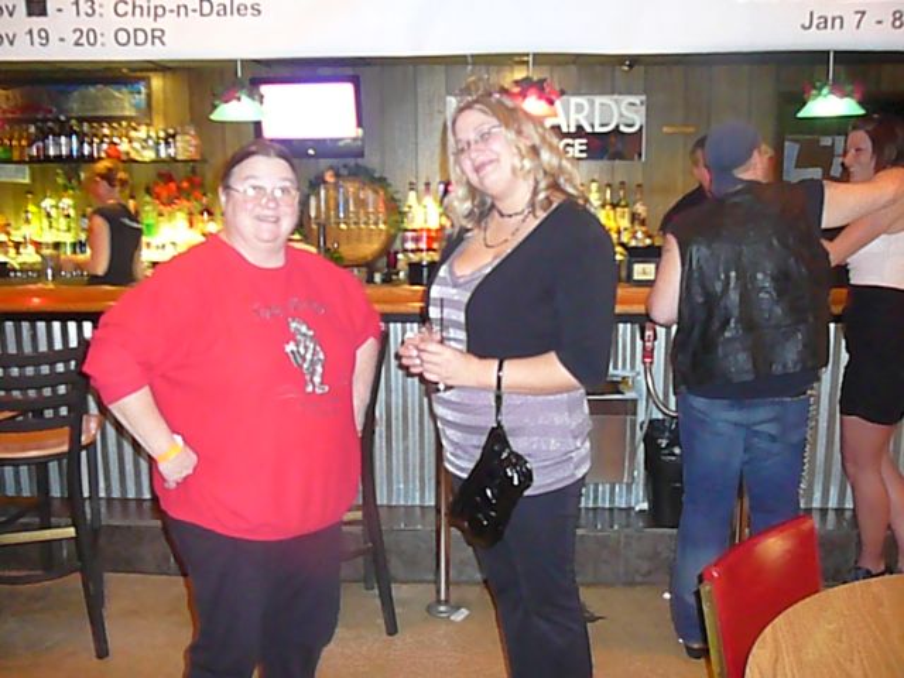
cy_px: 339
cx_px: 452
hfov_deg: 52.6
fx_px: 914
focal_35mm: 35
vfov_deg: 40.7
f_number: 2.8
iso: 800
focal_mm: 5.2
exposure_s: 1/8
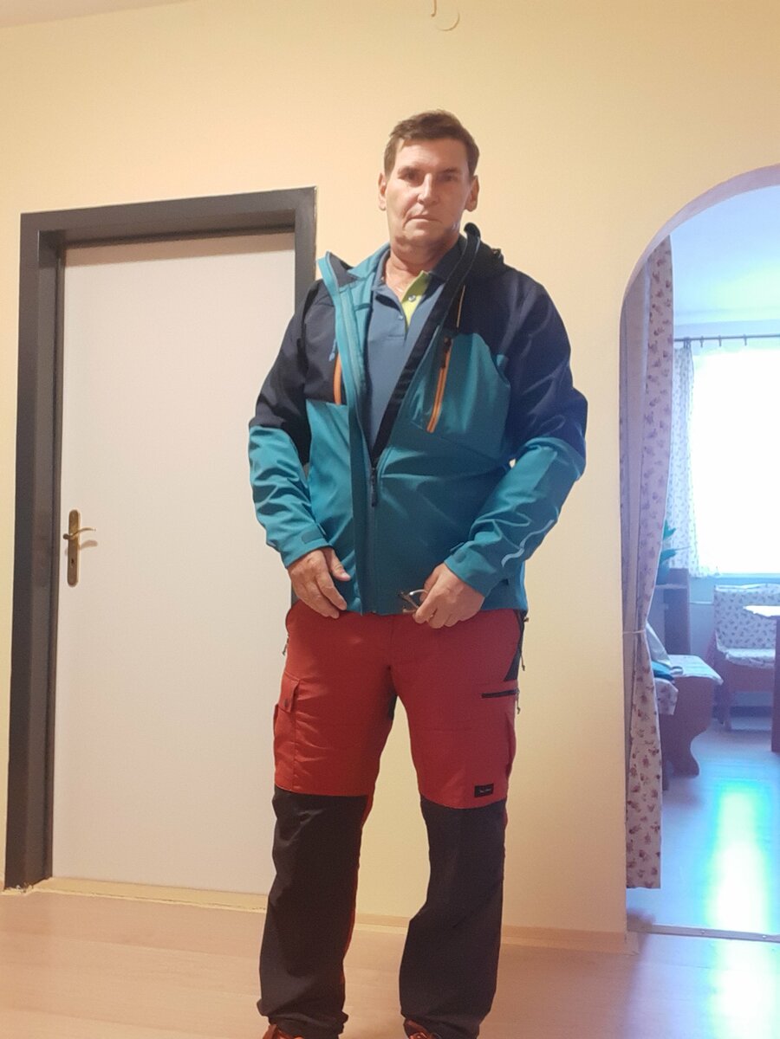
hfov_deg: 45.4
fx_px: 931
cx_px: 390
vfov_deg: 58.4
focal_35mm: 31
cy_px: 520
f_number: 2
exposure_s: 1/25
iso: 250
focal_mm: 3.75
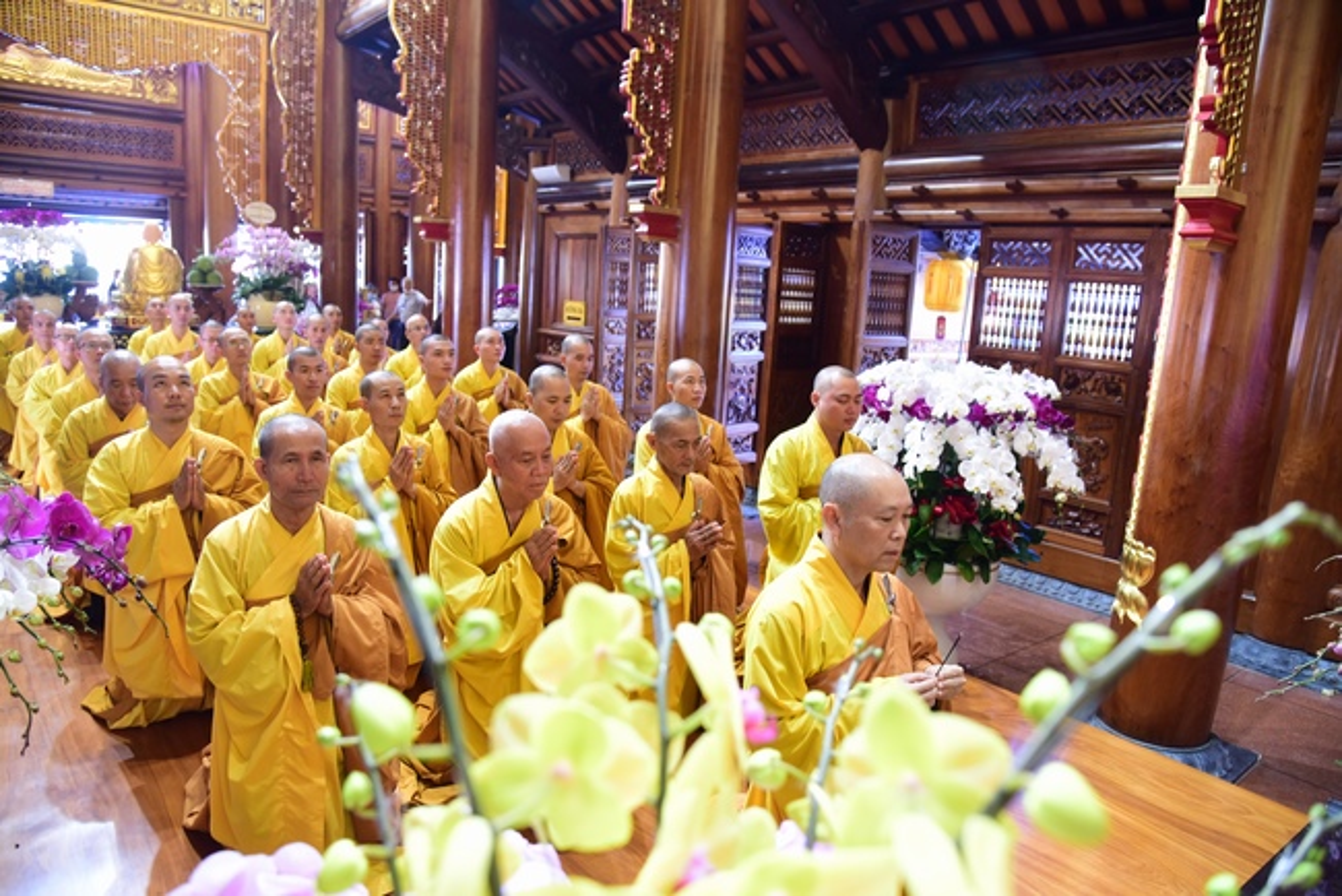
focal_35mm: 24
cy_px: 448
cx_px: 671
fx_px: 895
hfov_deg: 73.7
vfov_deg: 53.2
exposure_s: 1/40
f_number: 4
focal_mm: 24
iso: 1000
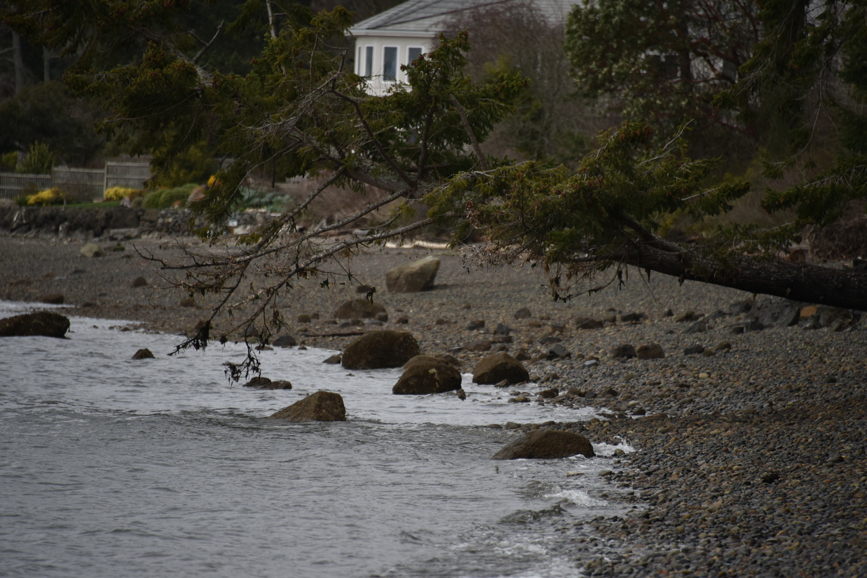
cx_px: 434
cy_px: 289
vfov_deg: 4.6
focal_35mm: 300
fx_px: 7226
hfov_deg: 6.9
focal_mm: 300
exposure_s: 1/640
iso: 360
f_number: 5.6
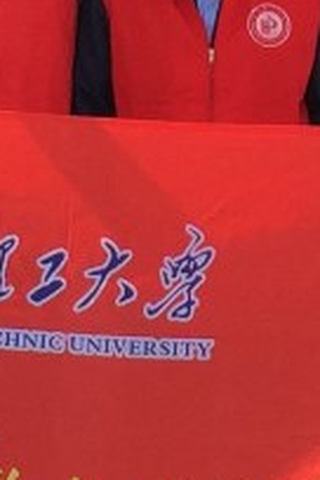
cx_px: 214
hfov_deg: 5.8
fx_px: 3146
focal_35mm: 236
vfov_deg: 8.5
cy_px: -221
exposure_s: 1/775
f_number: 2.2
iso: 32
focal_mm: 4.15
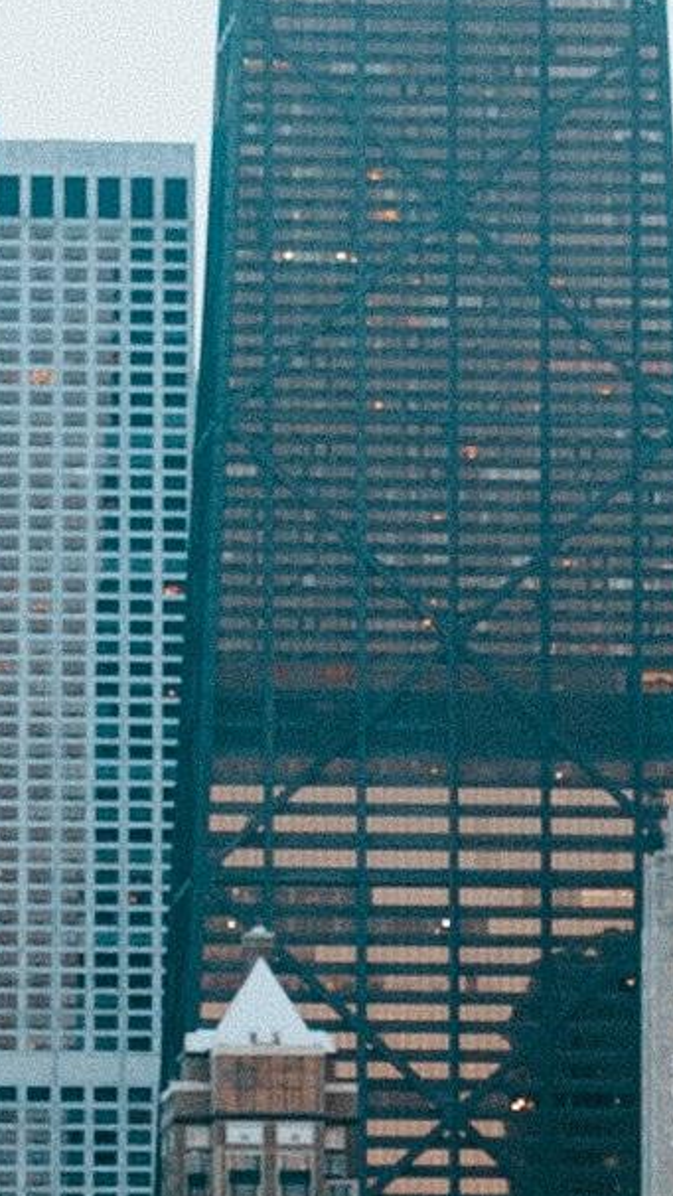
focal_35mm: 363
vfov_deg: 5.9
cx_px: 778
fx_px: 11513
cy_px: 1166
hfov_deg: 3.3
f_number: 2.2
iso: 250
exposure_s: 1/250
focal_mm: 35
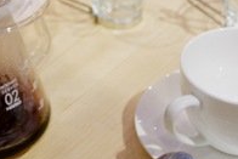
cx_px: -49
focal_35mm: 153
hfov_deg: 13.1
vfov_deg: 8.8
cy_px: -70
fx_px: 1012
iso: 1000
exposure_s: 1/100
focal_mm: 22.7
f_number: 2.7
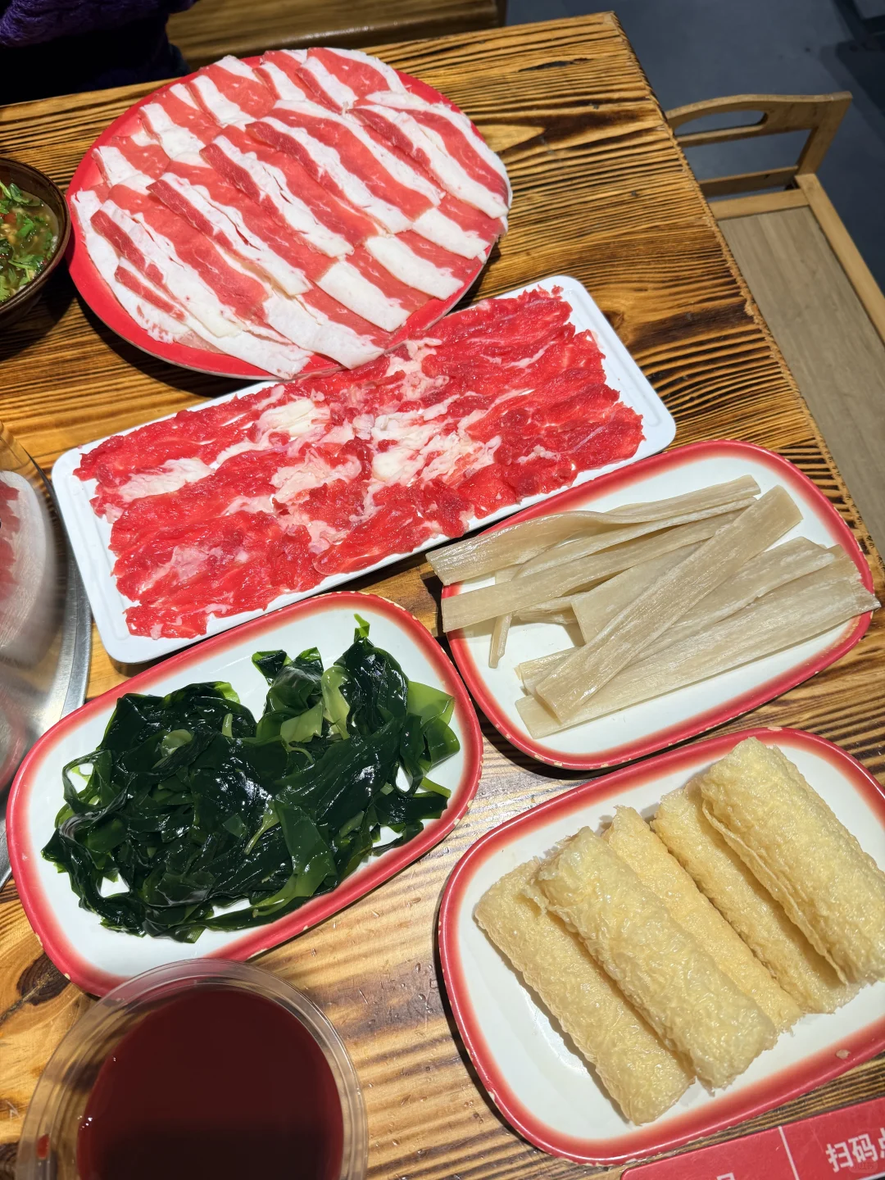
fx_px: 818
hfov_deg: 56.8
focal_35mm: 24
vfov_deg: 71.6
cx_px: 442
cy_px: 590
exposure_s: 1/121
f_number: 1.78
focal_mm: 6.76
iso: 100
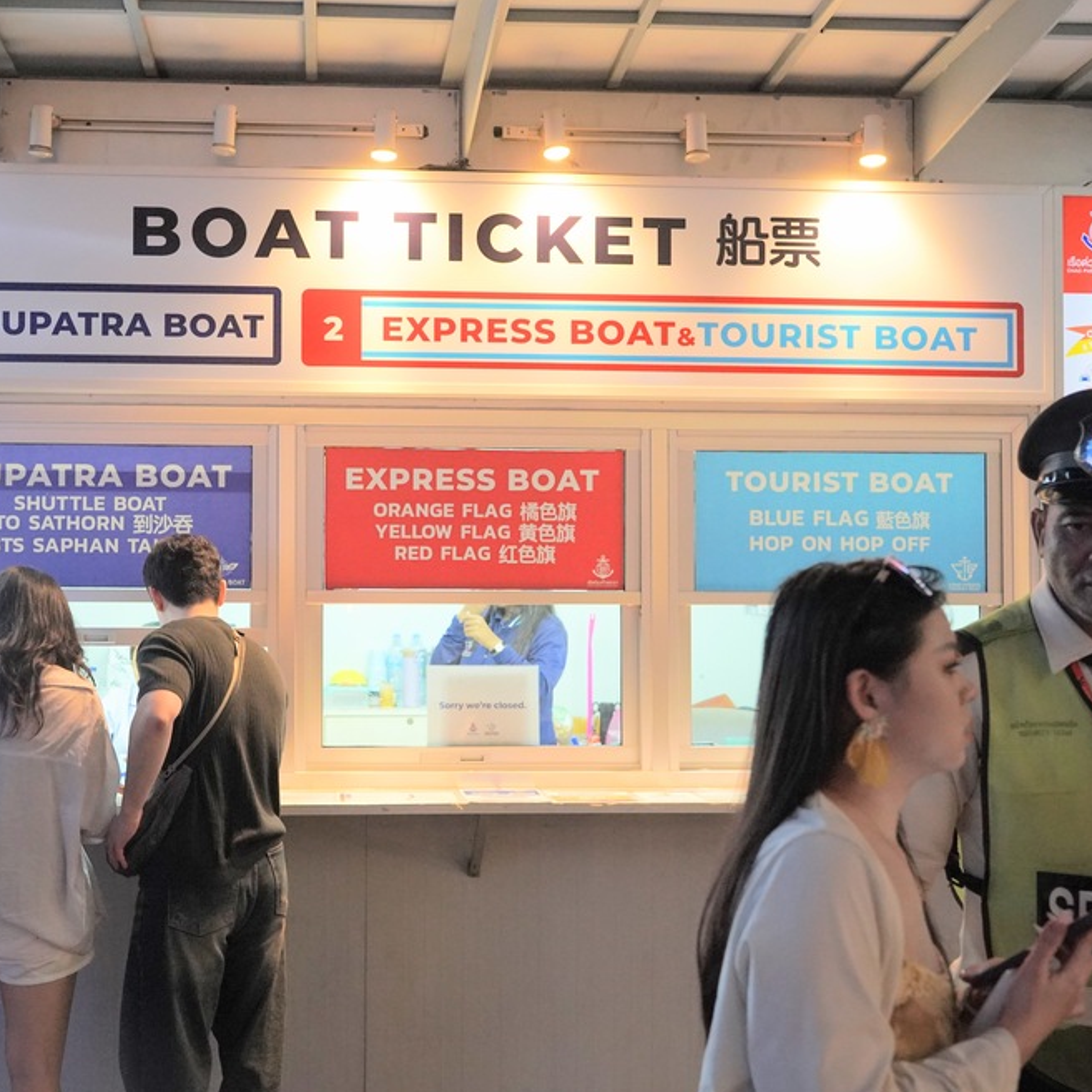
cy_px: 553
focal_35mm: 45
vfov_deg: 37.5
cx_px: 421
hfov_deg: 37.3
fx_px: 1607
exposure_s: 1/160
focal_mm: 34.8
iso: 4000
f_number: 4
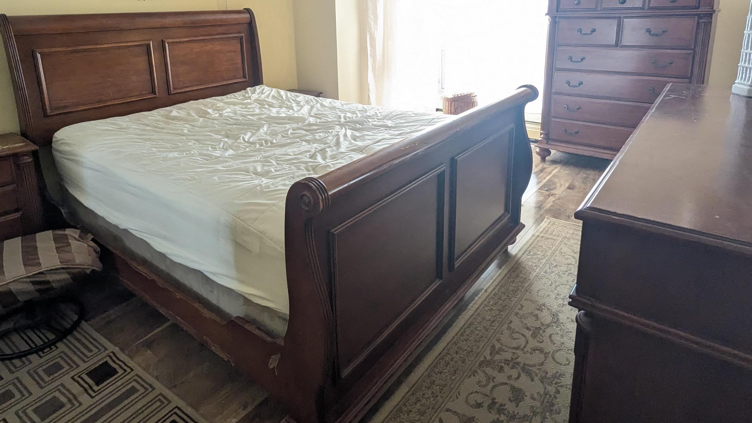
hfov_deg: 81.1
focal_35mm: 22
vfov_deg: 49.7
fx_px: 439
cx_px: 354
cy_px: 112
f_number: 2.2
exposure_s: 1/60
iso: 548
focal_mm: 2.35
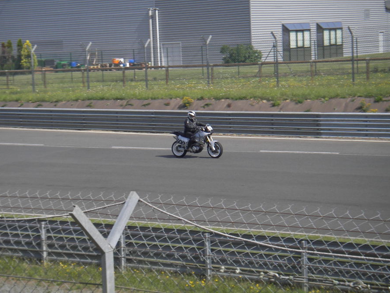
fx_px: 1070
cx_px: 179
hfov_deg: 20.6
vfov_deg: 15.6
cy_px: 130
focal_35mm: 95
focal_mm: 13.8
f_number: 3.9
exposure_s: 1/500
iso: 50
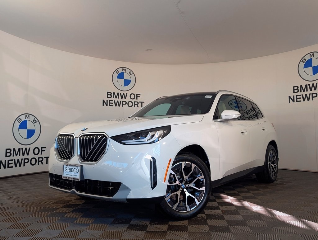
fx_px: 221
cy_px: 120
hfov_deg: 71.5
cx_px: 159
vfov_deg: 56.9
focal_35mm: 24
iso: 21
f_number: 1.68
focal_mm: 6.9
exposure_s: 1/132
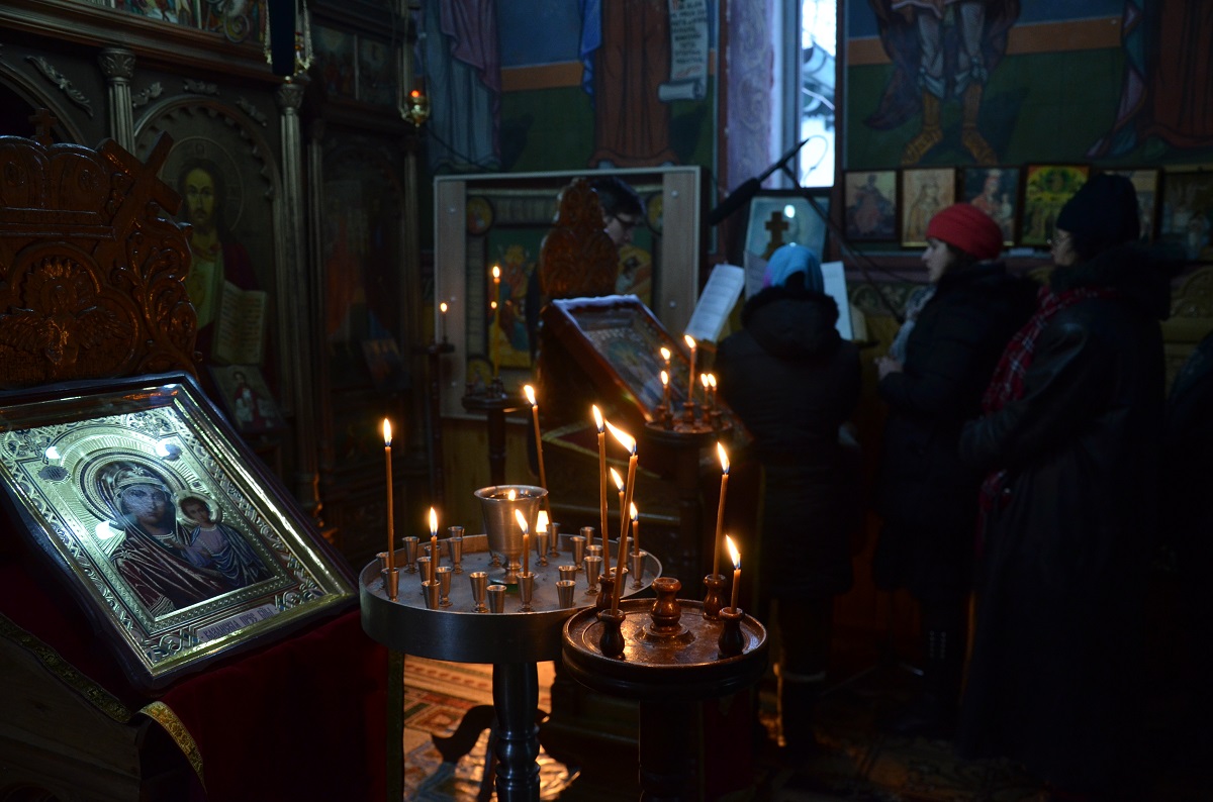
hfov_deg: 59.6
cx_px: 606
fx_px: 1059
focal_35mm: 32
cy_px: 401
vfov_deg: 41.5
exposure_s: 1/60
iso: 800
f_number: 3.8
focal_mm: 21
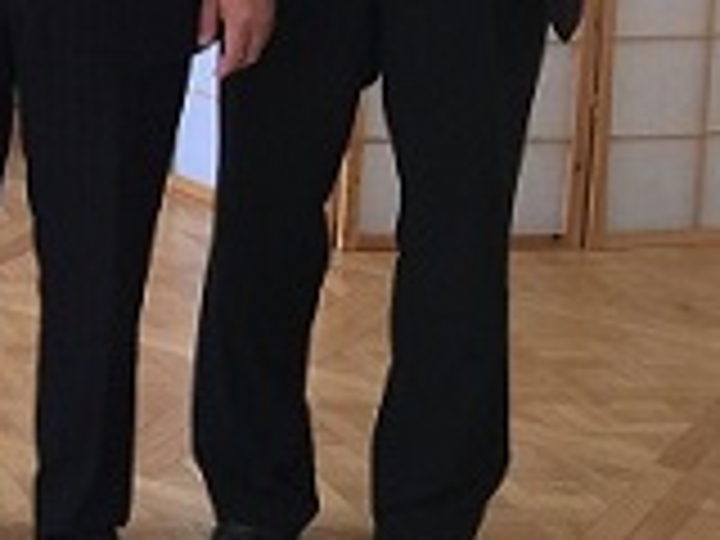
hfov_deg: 14.0
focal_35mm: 118
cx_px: -734
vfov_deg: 12.1
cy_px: -205
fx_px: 2454
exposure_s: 1/33
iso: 32
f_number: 2.2
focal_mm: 4.15
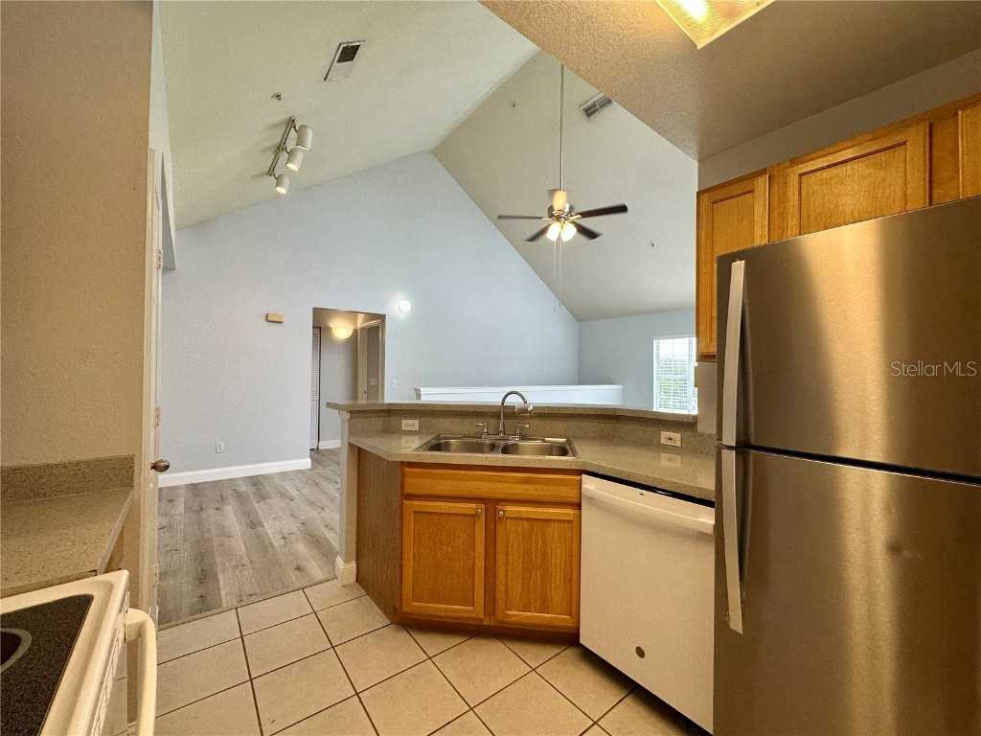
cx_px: 490
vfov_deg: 85.7
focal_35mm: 14
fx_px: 397
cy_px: 368
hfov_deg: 102.1
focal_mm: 2.22
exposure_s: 1/120
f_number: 2.2
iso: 125
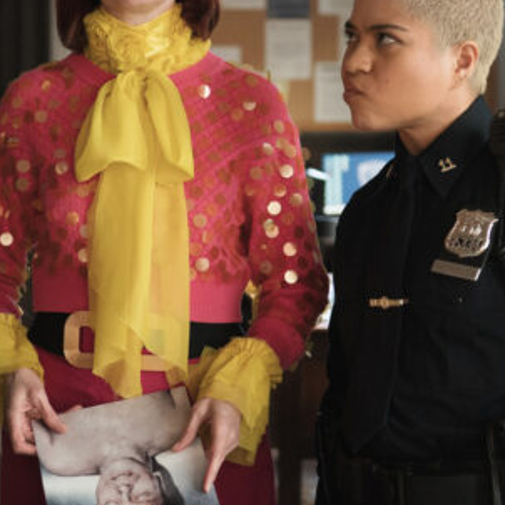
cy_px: 165
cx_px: 105
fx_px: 1667
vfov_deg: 17.2
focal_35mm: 101
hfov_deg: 17.1
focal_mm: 35
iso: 1250
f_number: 2.2
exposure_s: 1/160
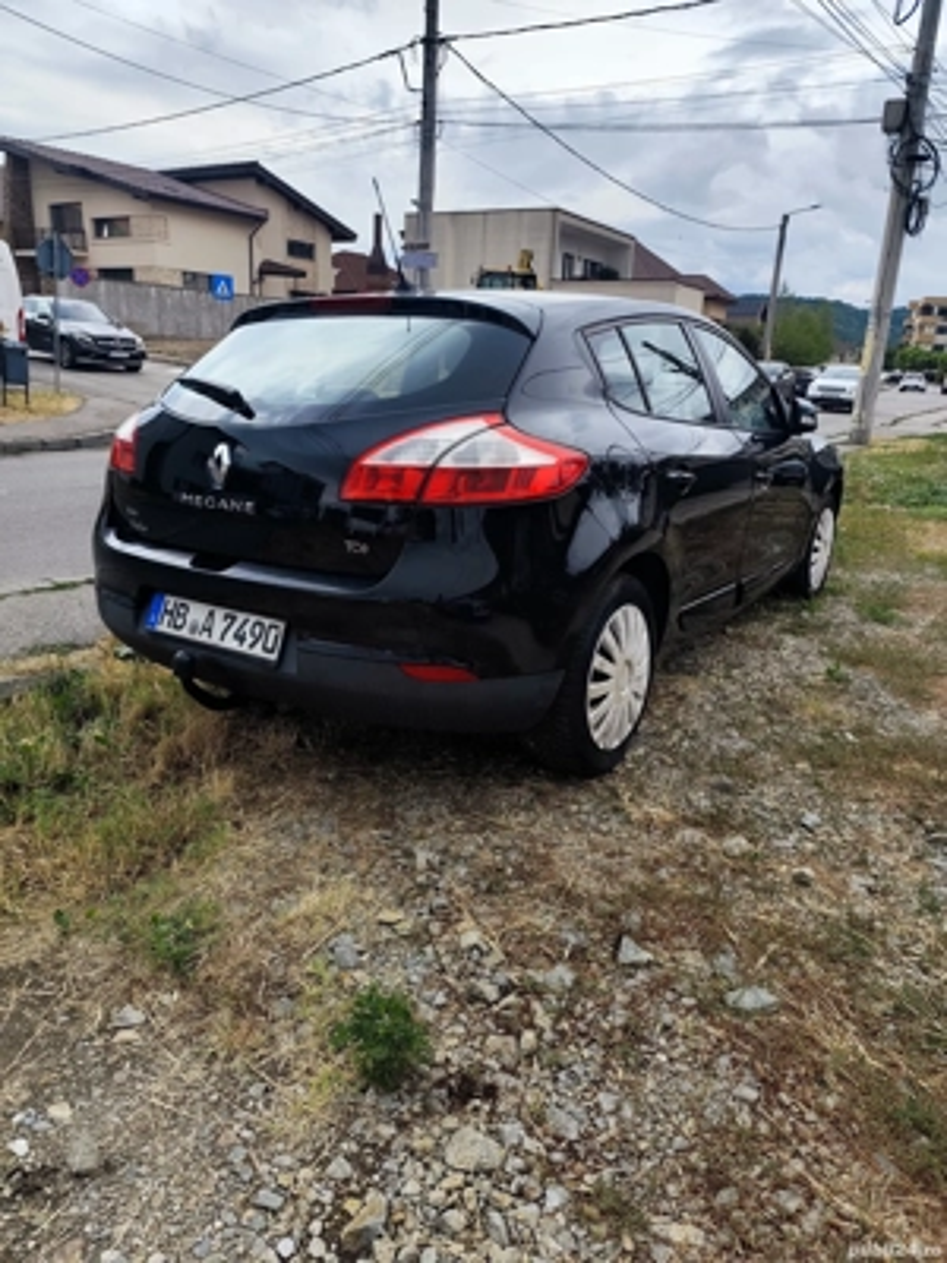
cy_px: 632
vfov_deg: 73.9
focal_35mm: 23
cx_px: 474
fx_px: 839
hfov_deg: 58.9
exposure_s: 1/1442
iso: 50
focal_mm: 6.19
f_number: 1.65
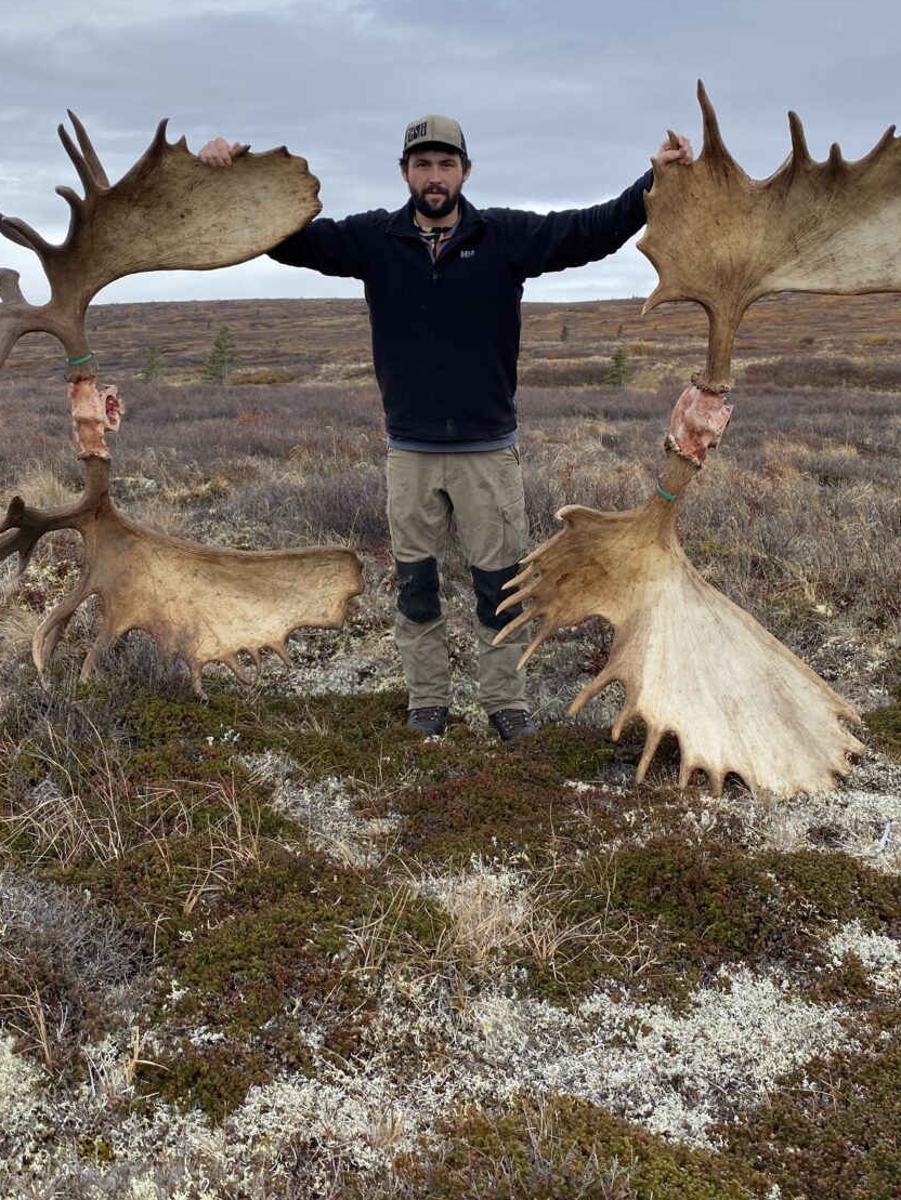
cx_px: 445
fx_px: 1249
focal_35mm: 36
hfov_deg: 39.7
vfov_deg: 51.0
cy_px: 470
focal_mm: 4.25
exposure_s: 1/1232
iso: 32
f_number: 1.8
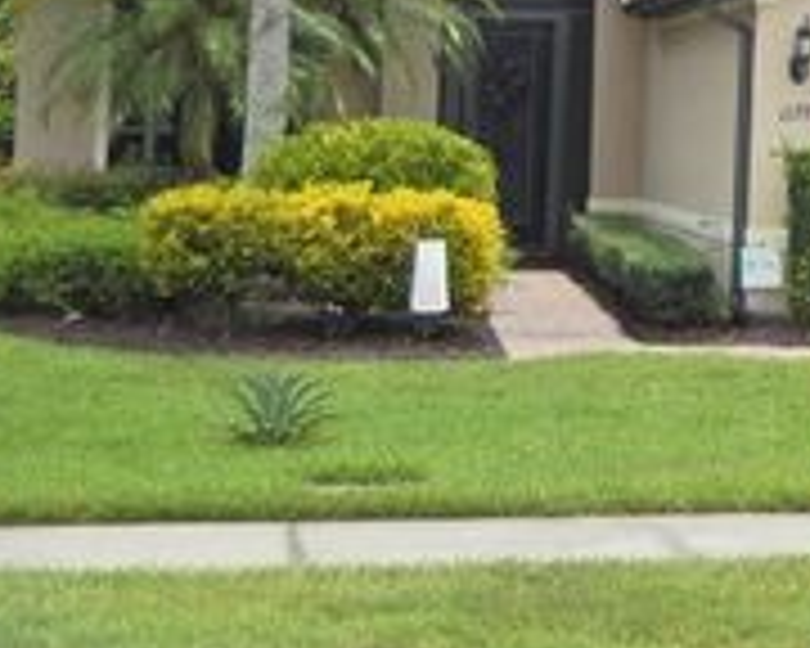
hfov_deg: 16.7
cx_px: 922
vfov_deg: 13.5
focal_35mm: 111
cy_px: -151
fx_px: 2661
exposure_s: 1/500
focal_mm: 7.3
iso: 125
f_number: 4.2
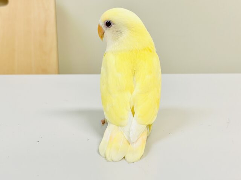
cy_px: 90
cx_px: 120
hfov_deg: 36.8
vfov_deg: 28.0
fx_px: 362
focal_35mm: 52
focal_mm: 6
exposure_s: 1/99
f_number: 2
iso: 64
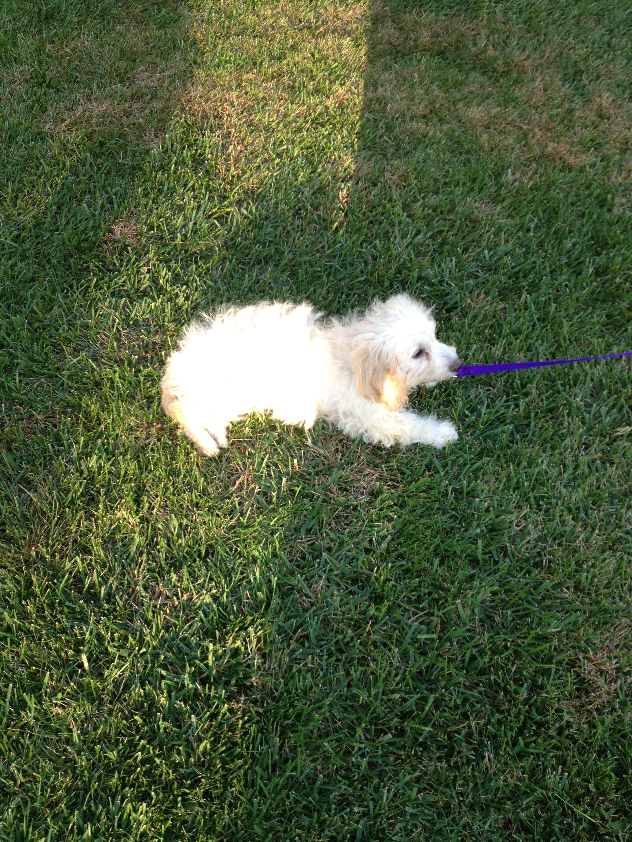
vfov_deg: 52.6
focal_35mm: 35
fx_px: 852
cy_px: 421
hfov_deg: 40.7
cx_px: 316
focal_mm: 4.28
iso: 50
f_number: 2.4
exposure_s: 1/120
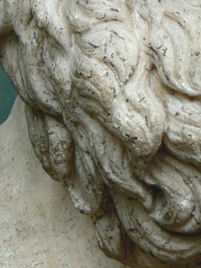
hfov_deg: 4.6
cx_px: 244
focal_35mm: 322
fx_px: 2493
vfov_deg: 6.1
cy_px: -8
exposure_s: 1/60
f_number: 3.6
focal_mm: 13.1
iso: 80
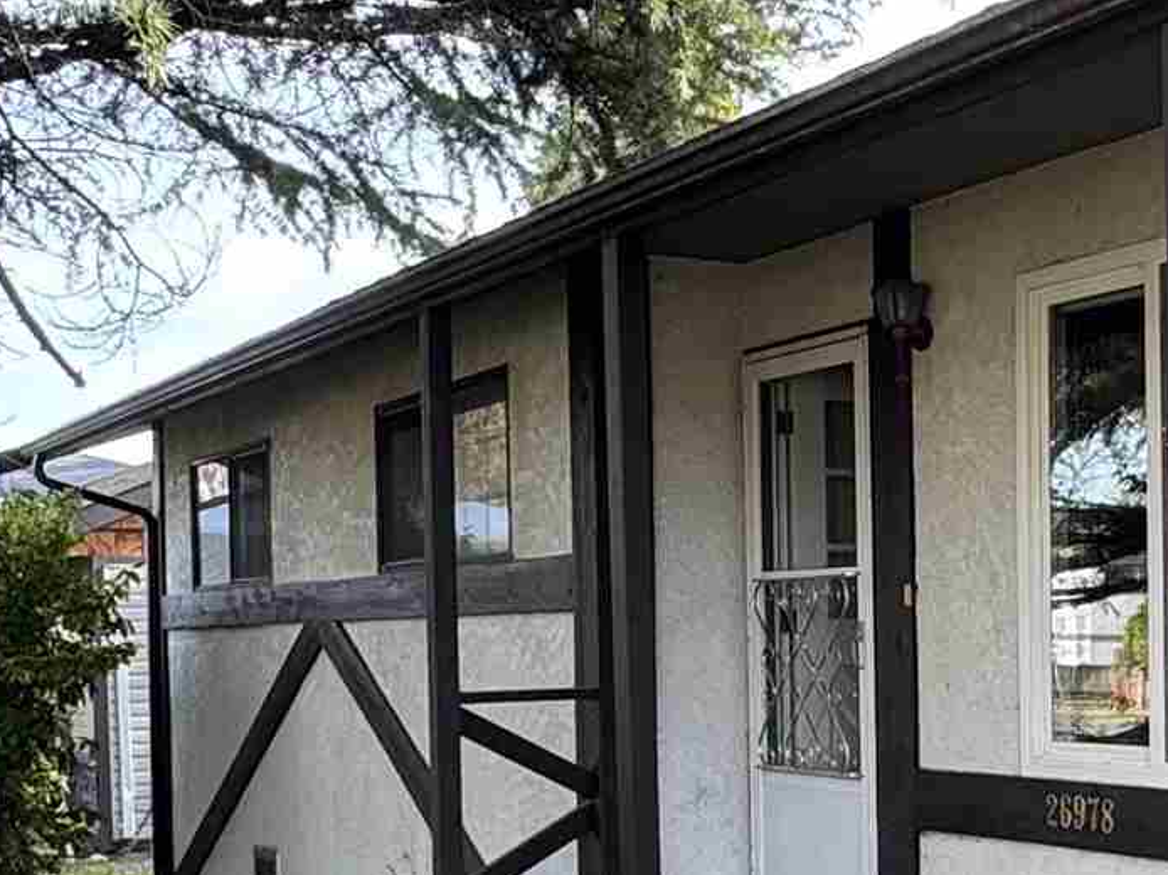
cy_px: 724
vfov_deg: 23.2
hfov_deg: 30.6
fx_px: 2091
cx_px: 895
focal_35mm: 62
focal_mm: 2.22
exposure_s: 1/99
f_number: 2.2
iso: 50
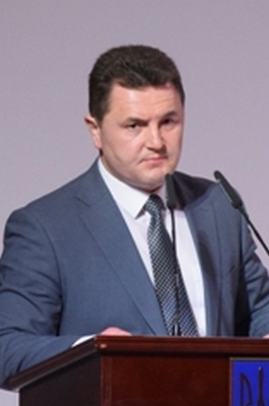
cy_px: 203
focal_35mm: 300
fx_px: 3377
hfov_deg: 4.6
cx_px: 134
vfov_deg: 6.9
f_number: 5.6
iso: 3200
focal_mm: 200
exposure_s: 1/400
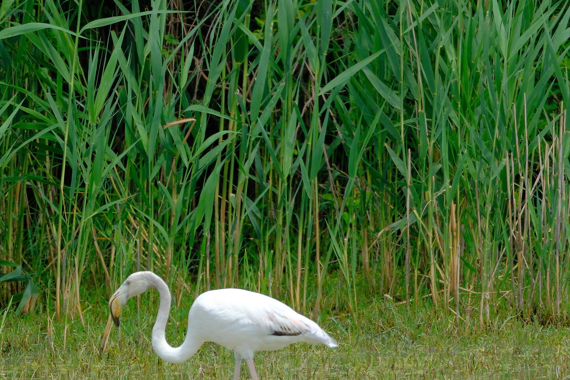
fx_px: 23701
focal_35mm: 1497
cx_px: 205
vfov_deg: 0.9
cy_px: 281
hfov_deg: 1.4
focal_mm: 600
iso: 640
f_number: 8
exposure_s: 1/800
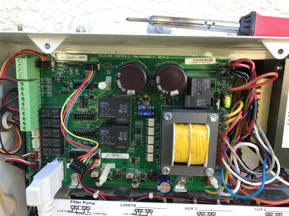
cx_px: 144
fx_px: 234
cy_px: 108
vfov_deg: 49.7
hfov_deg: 63.4
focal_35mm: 28
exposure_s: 1/120
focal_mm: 3.99
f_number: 1.8
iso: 25
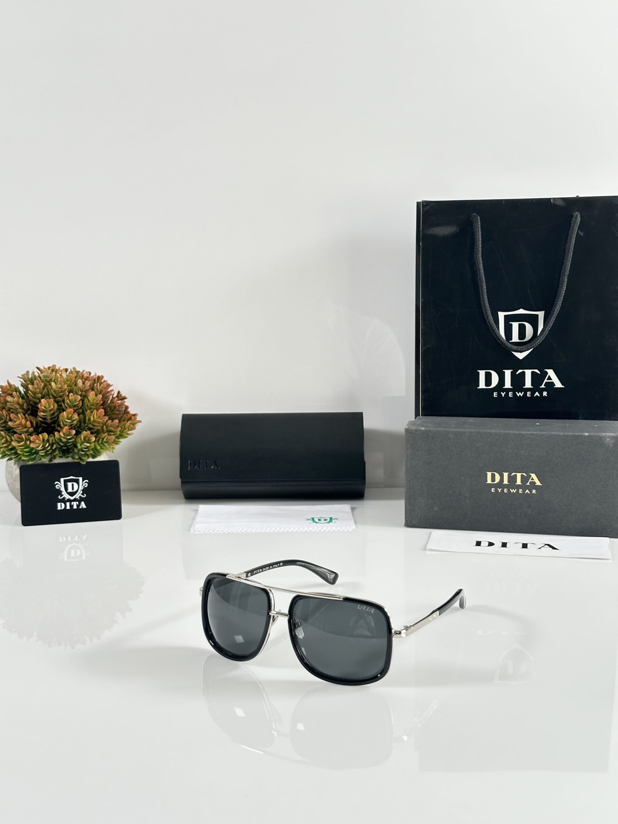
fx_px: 1143
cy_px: 412
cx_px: 309
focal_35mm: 48
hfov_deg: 30.3
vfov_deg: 39.7
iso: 80
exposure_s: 1/97
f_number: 1.78
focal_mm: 6.86
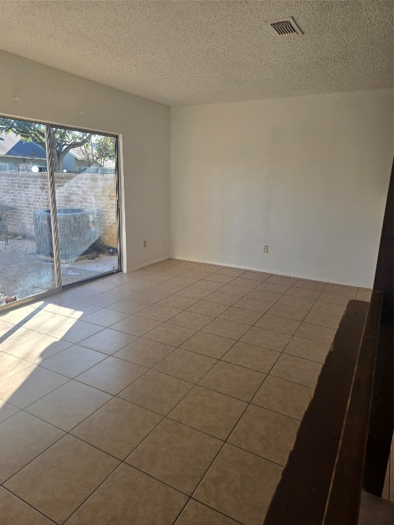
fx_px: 349
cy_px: 262
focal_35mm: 23
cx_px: 197
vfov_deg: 73.9
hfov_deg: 58.9
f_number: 1.8
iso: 25
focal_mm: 5.4
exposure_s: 1/201
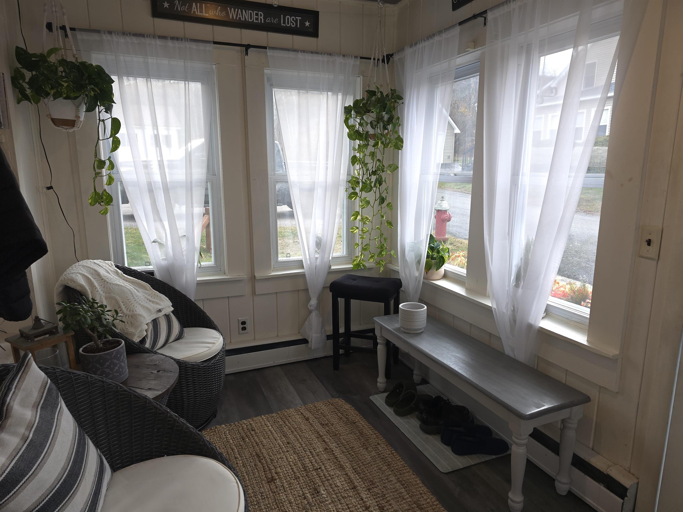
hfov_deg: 73.9
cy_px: 256
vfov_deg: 58.9
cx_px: 342
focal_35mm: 23
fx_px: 454
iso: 80
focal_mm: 6.3
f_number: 1.7
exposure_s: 1/60
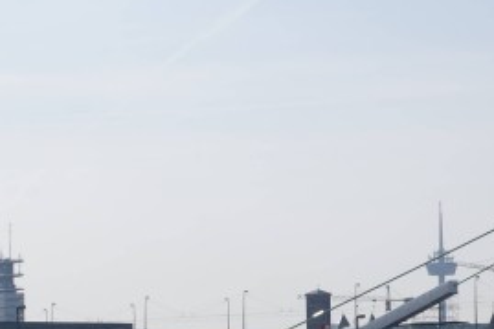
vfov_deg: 7.4
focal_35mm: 184
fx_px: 2525
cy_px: 244
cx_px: 360
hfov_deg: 11.2
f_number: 13
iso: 100
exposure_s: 1/200
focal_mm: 55
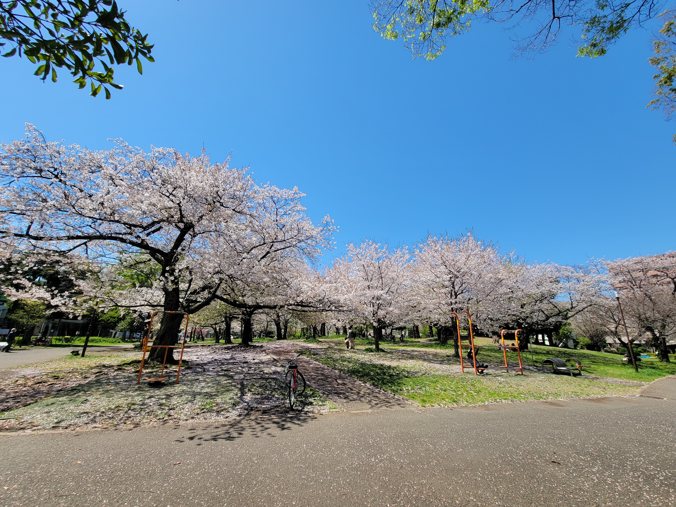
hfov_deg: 106.2
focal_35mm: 13
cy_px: 254
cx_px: 338
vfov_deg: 89.9
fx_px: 254
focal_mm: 2.2
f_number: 2.2
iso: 50
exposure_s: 1/1325
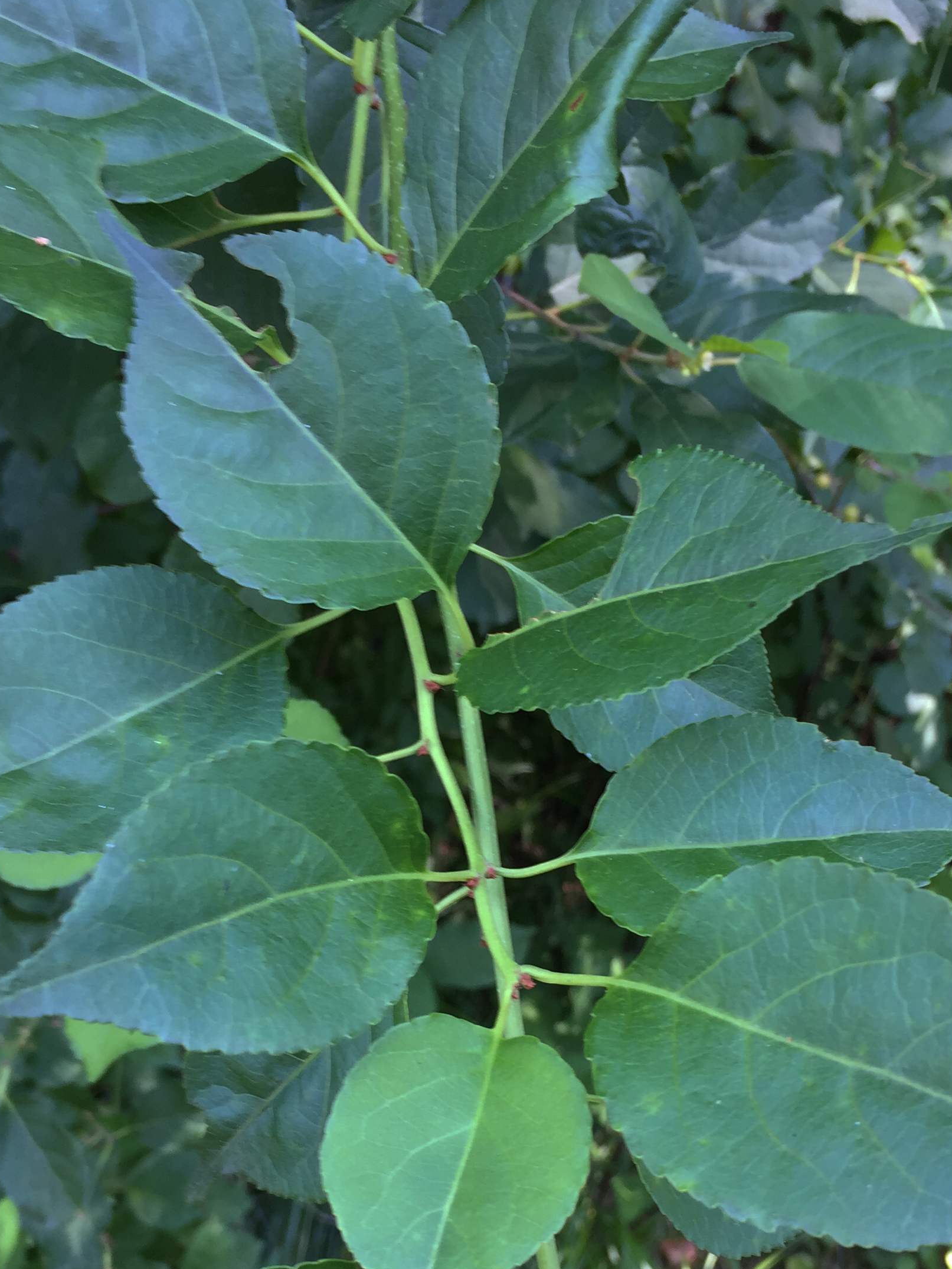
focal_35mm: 44
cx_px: 510
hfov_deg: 32.9
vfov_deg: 42.3
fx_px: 1614
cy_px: 855
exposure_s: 1/60
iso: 40
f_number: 2.2
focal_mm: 4.15
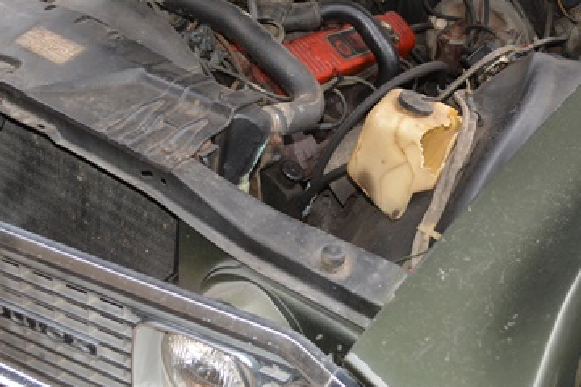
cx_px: 229
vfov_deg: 24.2
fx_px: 888
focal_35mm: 55
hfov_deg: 36.1
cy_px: 76
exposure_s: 1/80
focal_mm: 22
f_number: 3.8
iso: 400
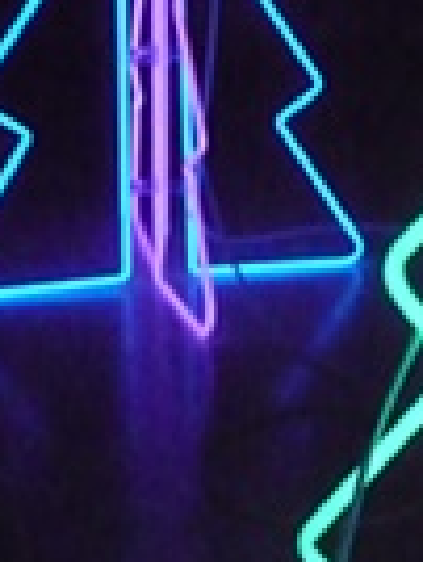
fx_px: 1624
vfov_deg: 19.4
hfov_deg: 14.5
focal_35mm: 100
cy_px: 466
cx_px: 457
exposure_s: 1/500
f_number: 8
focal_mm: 4.7
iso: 1600
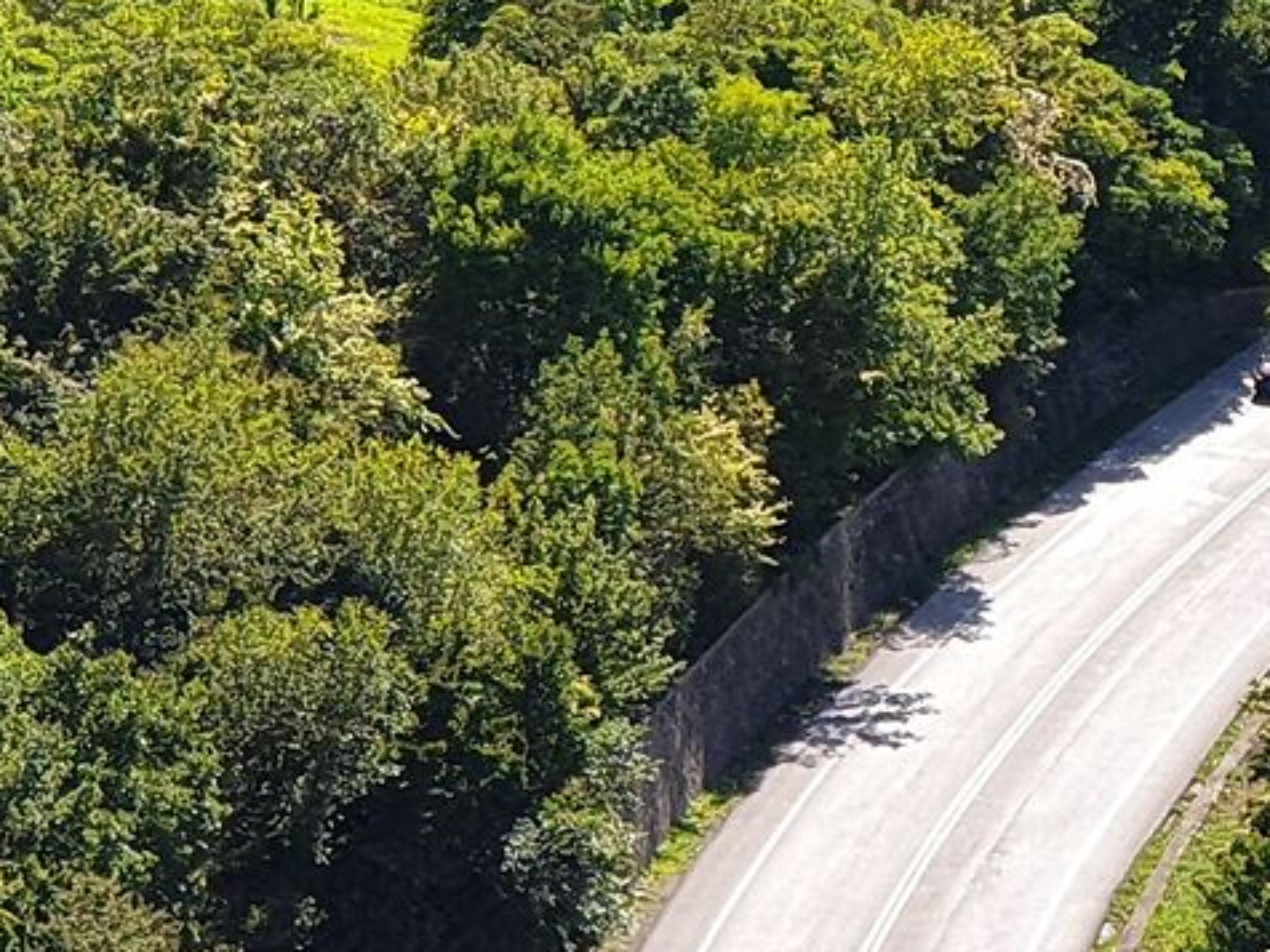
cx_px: 1742
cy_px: 331
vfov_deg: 5.7
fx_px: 9612
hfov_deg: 7.5
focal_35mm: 262
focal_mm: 6
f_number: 2.4
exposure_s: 1/464
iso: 25
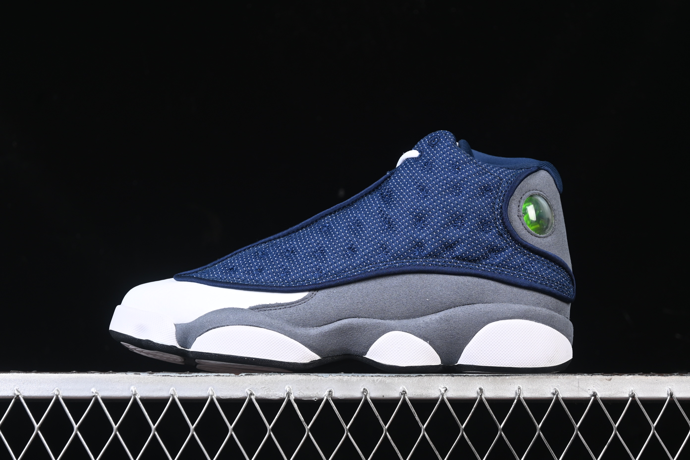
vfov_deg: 18.2
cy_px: 230
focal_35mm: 75
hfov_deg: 27.0
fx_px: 1437
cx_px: 345
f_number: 6.3
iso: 160
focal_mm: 50
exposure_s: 1/60
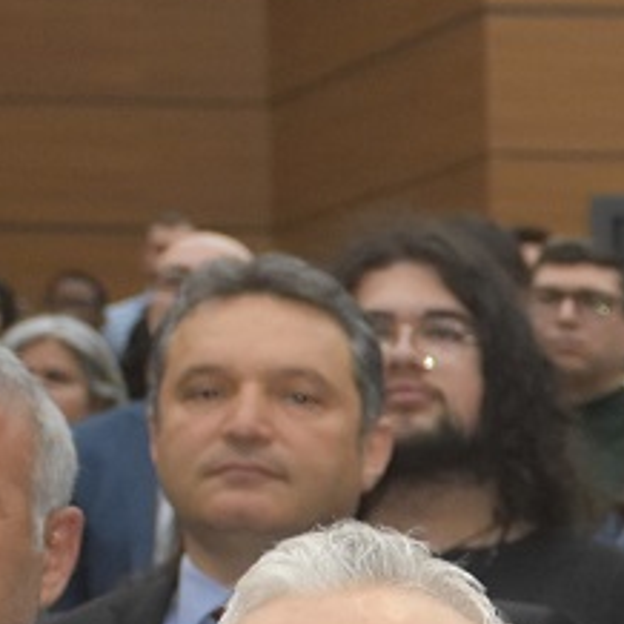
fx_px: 5354
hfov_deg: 6.3
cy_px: 949
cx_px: 1600
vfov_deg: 6.6
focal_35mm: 262
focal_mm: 35
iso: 1600
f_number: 4.2
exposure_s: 1/60
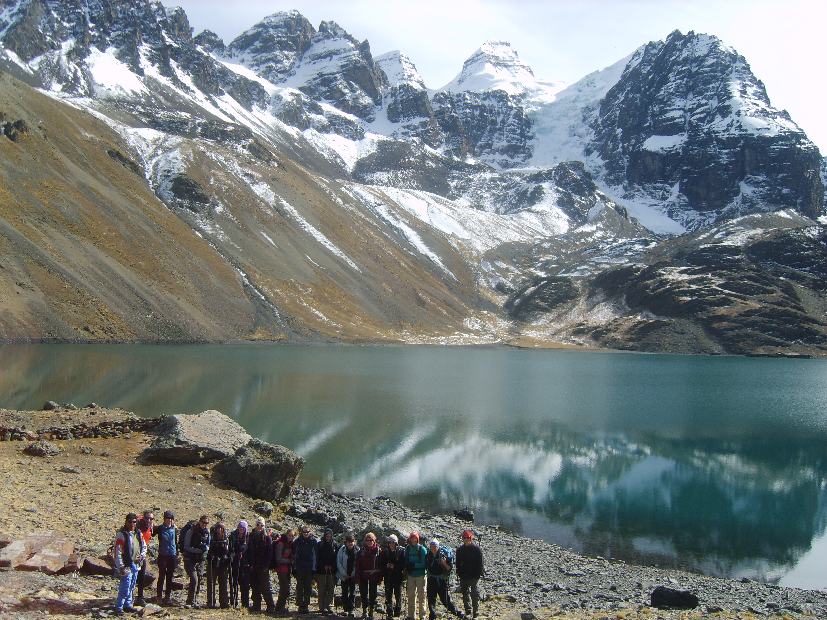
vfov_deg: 40.7
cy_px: 310
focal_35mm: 35
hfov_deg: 52.6
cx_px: 414
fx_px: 836
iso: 50
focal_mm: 7.4
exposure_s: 1/1000
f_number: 2.8
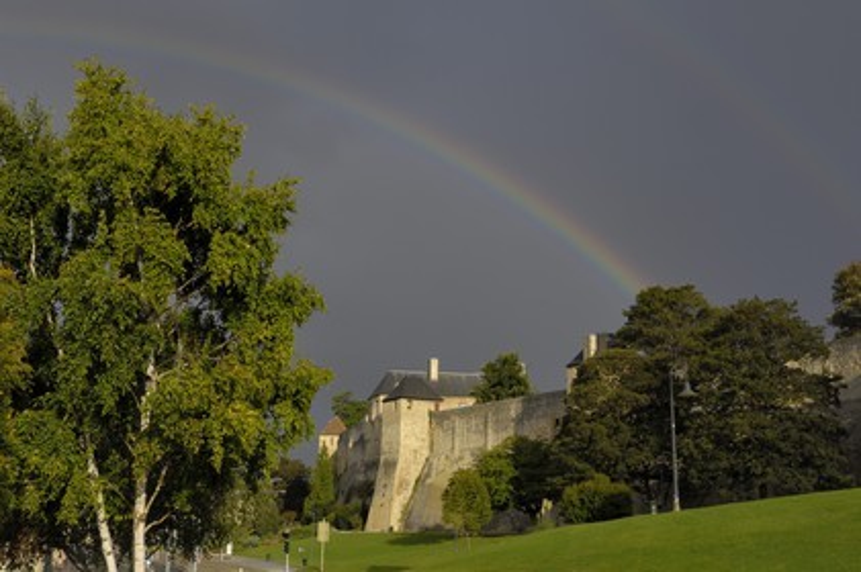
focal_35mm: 42
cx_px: 430
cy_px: 286
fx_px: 1004
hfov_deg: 46.4
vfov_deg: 31.8
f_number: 9.5
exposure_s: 1/160
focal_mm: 28
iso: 100
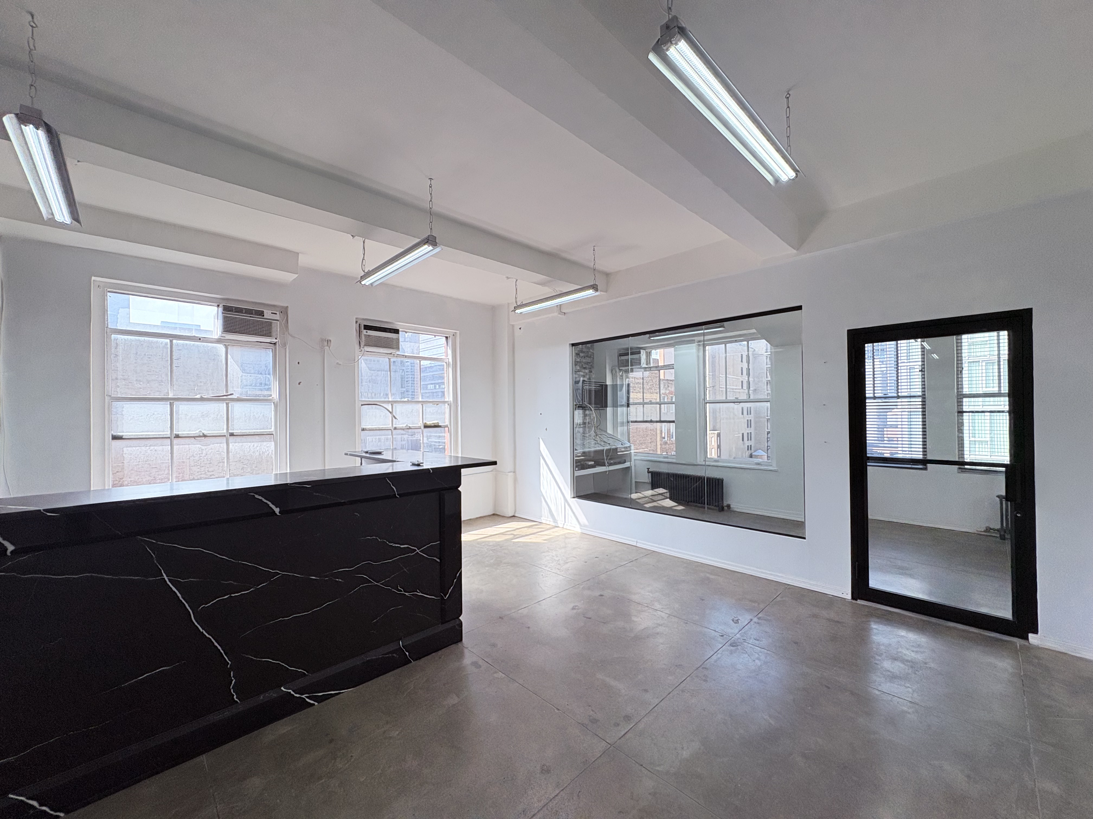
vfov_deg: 85.7
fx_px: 442
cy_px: 410
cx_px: 546
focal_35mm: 14
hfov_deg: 102.1
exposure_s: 1/249
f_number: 2.2
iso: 64
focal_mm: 2.22
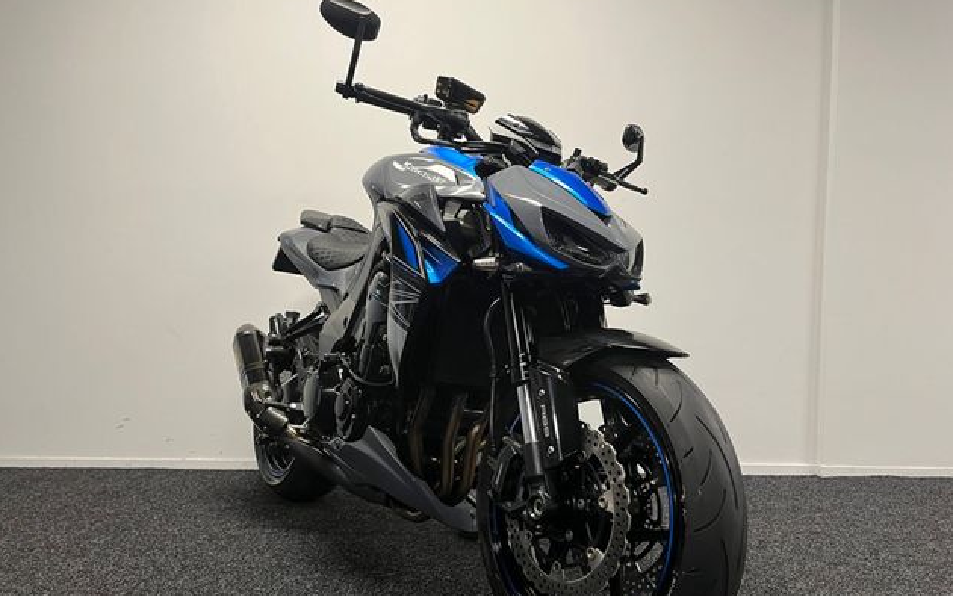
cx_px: 476
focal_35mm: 28
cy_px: 349
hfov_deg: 66.5
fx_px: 727
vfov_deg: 44.4
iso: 80
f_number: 1.6
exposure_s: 1/50
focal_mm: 5.1
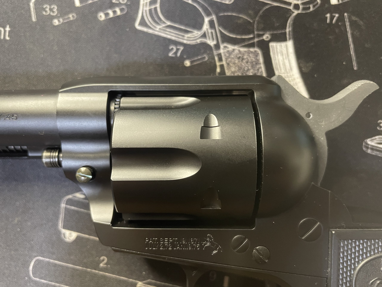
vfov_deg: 53.1
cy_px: 144
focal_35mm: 26
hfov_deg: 67.3
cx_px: 191
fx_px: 287
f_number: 1.6
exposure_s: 1/33
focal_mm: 4.2
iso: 500
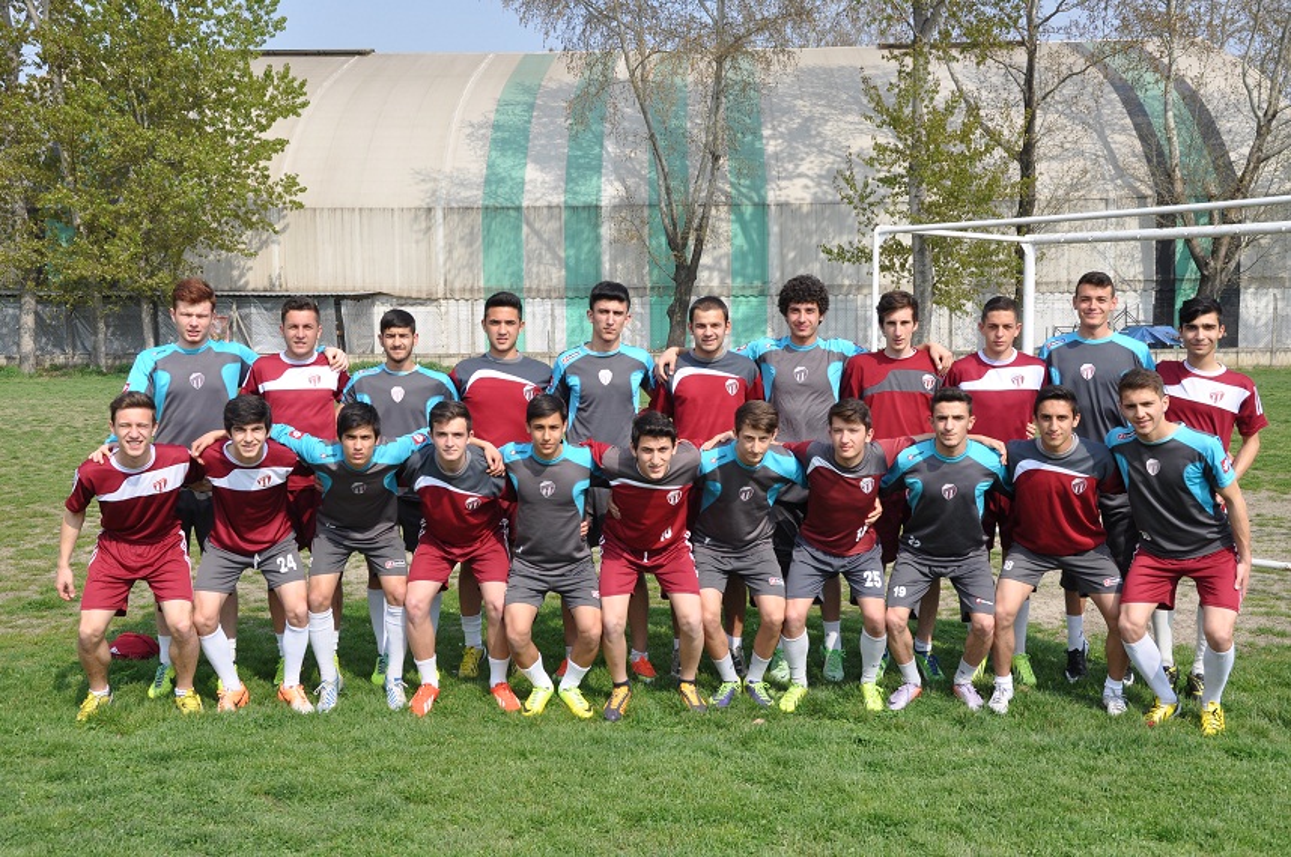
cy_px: 428
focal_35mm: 39
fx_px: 1397
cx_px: 646
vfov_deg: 34.1
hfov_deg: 49.6
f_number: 9
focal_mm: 26
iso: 200
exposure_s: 1/320
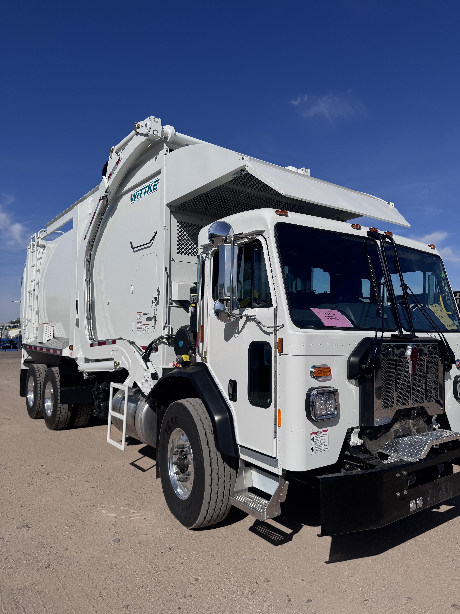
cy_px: 307
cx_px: 230
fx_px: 425
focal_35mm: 24
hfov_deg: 56.8
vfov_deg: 71.6
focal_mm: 6.76
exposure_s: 1/12346
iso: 64
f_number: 1.78
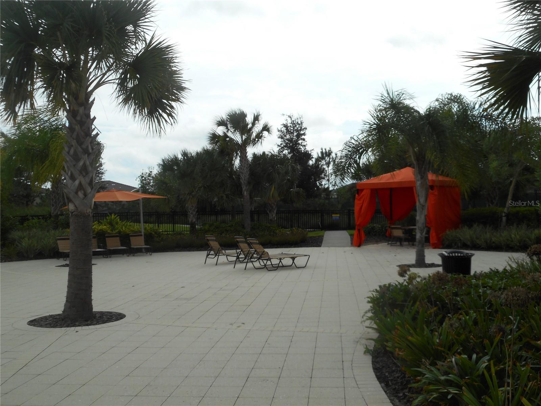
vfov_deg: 36.8
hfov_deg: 47.9
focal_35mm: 39
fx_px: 610
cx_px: 270
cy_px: 203
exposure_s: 1/640
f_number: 4.5
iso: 80
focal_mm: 6.9
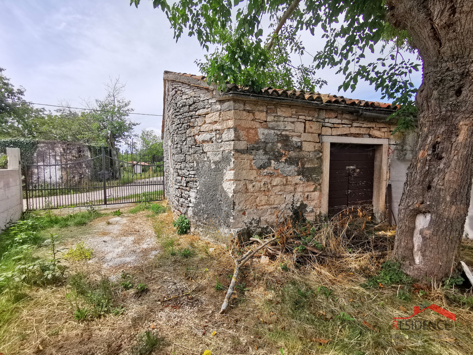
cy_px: 178
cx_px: 236
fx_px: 219
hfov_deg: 94.5
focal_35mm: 16
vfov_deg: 78.1
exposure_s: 1/505
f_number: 2.2
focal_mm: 2.35
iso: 50
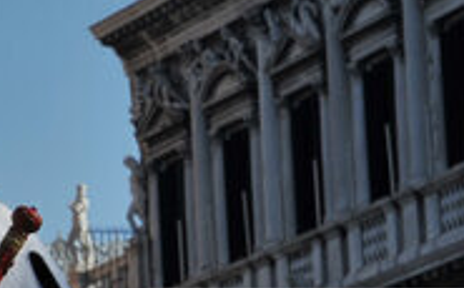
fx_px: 5278
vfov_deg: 3.1
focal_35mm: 418
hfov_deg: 5.0
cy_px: 240
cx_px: -406
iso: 200
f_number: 11
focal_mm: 70
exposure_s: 1/800
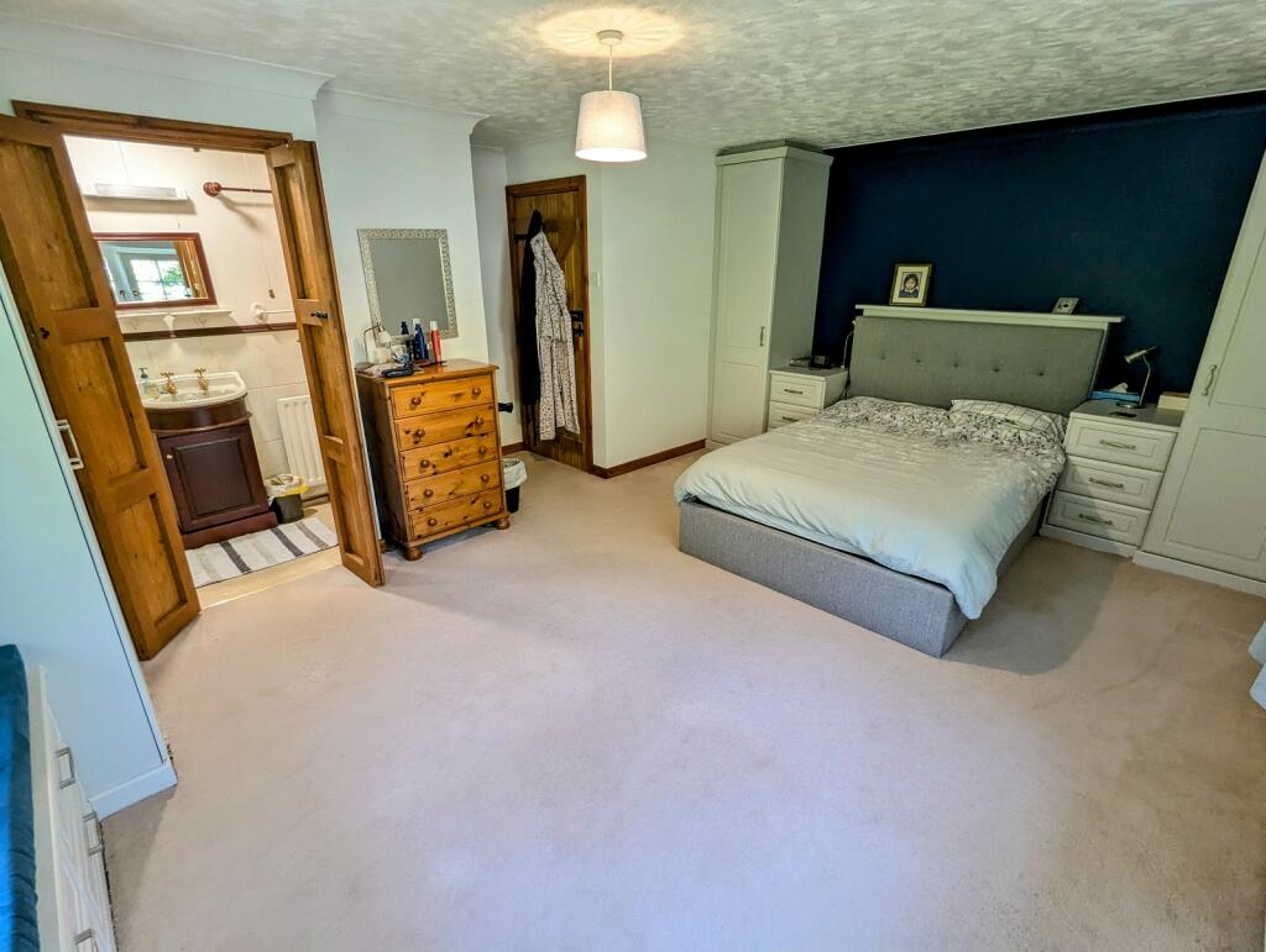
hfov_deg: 94.4
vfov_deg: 78.2
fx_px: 586
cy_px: 476
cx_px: 633
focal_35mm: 16
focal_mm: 2.35
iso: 297
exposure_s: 1/72
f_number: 2.2
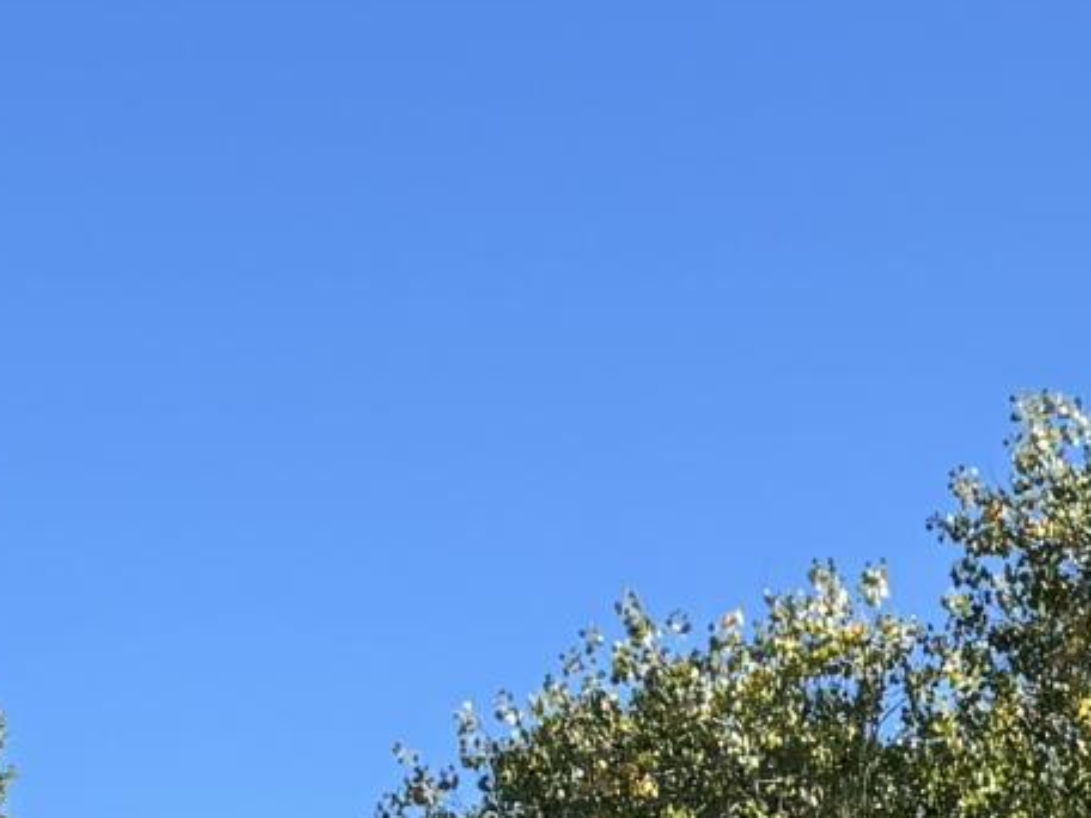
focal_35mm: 171
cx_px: 495
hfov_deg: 11.6
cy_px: 2559
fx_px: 5389
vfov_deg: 7.5
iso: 50
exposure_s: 1/1876
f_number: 1.6
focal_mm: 5.96
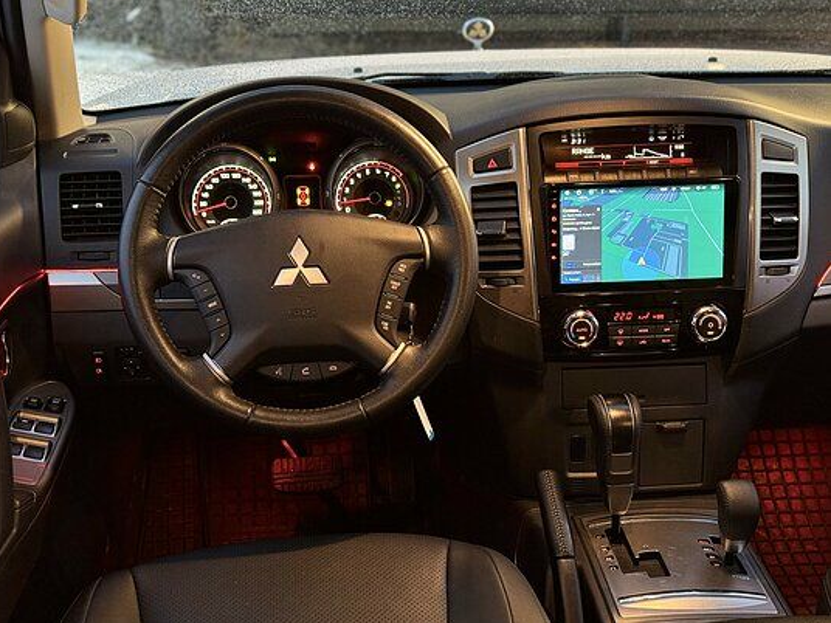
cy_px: 316
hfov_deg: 38.9
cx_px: 408
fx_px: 1176
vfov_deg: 29.7
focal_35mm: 49
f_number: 1.78
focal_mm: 6.76
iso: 500
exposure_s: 1/33
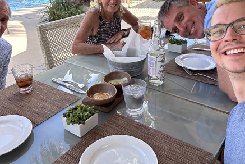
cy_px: 44
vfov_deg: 37.1
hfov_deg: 54.4
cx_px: 115
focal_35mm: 35
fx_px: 238
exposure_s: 1/195
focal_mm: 2.69
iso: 25
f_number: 1.9
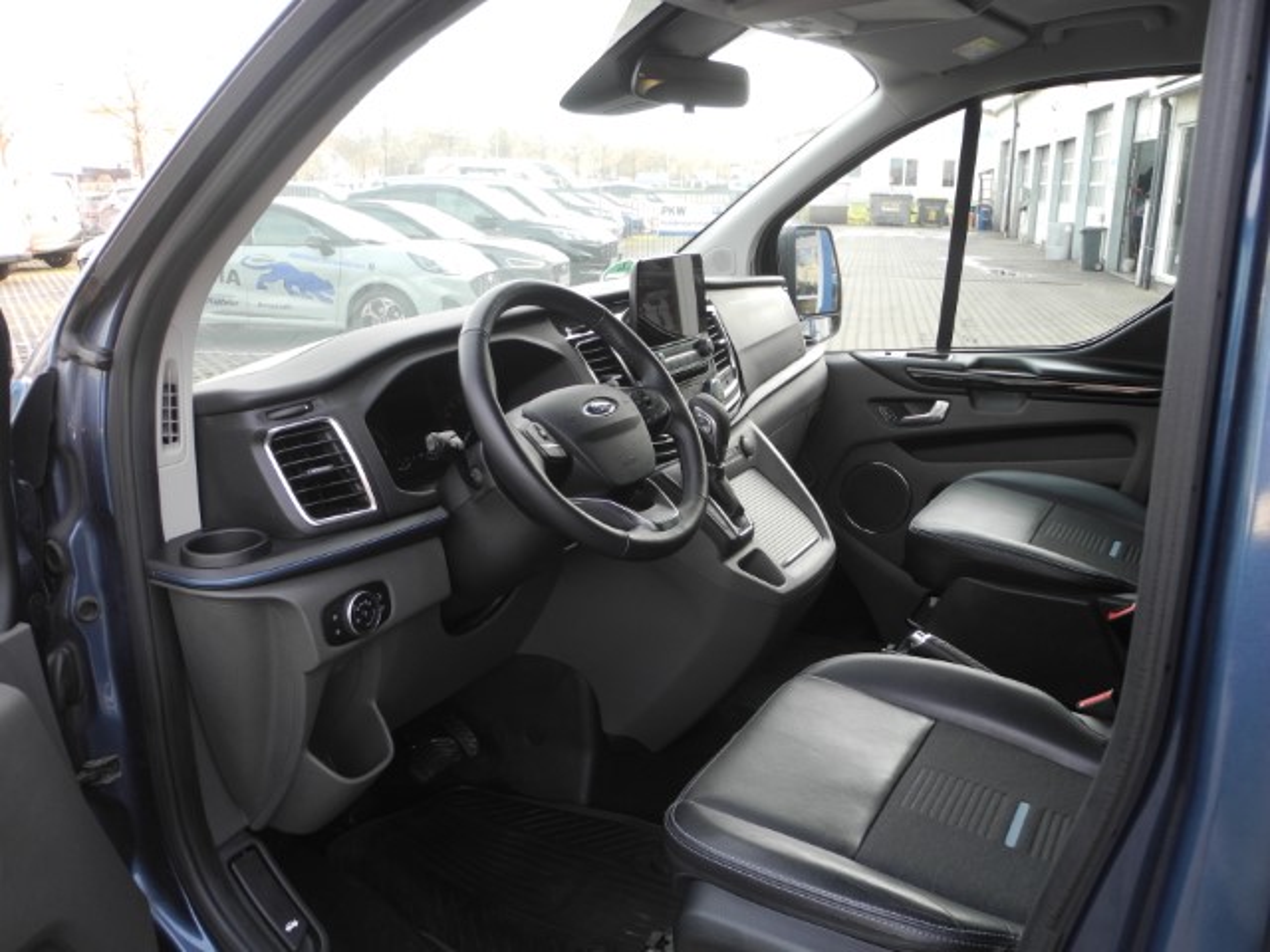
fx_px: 1027
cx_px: 635
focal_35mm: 28
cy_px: 476
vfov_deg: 49.7
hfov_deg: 63.4
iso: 100
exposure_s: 1/30
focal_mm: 6
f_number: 2.8
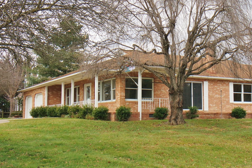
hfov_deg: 35.3
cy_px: 78
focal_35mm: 56
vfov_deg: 24.2
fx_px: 392
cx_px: 170
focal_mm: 13
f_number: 5.6
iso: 160
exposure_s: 1/125
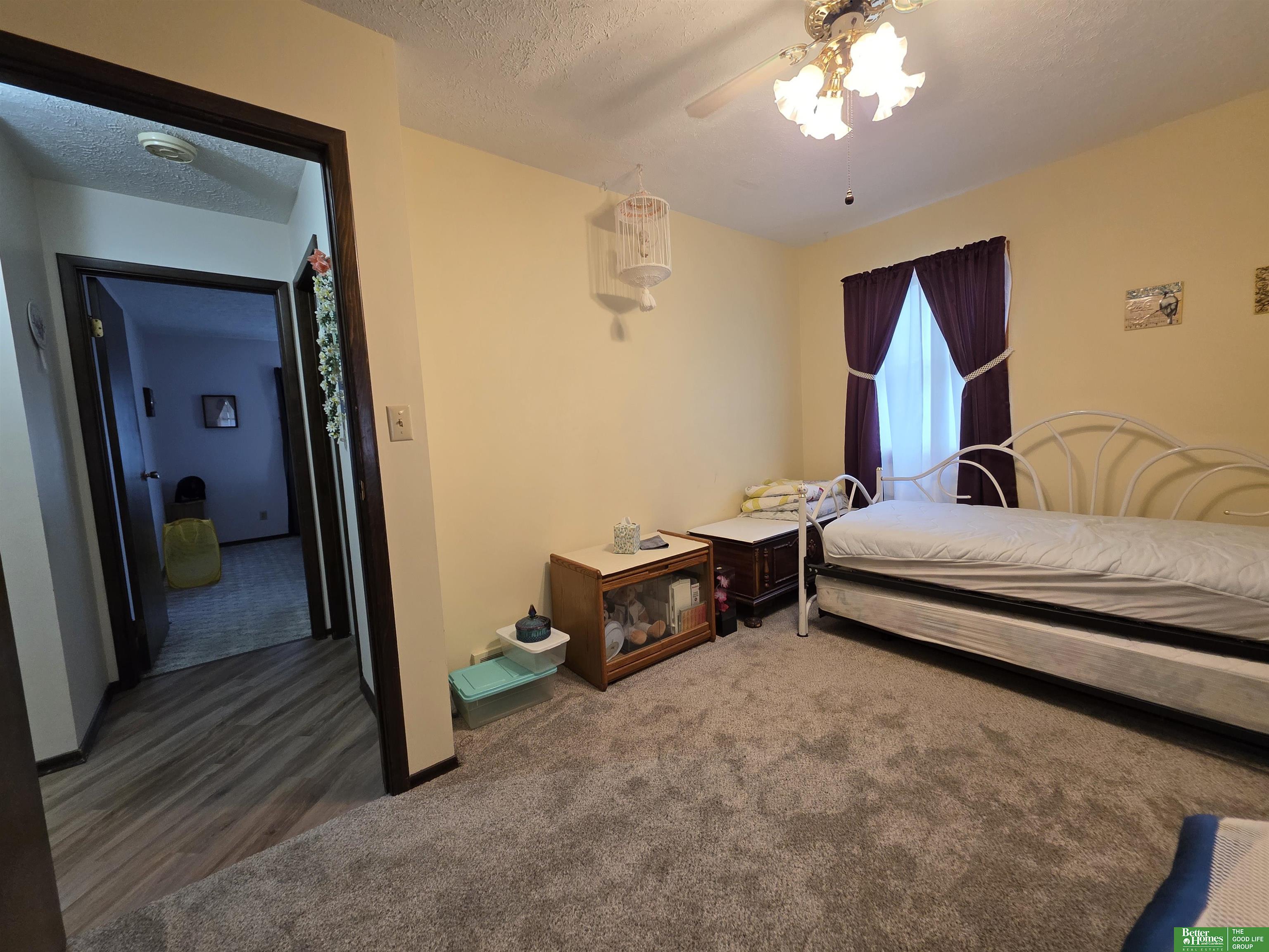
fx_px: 477
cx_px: 634
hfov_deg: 106.2
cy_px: 476
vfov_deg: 89.9
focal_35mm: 13
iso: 250
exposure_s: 1/120
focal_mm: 2.2
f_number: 1.9
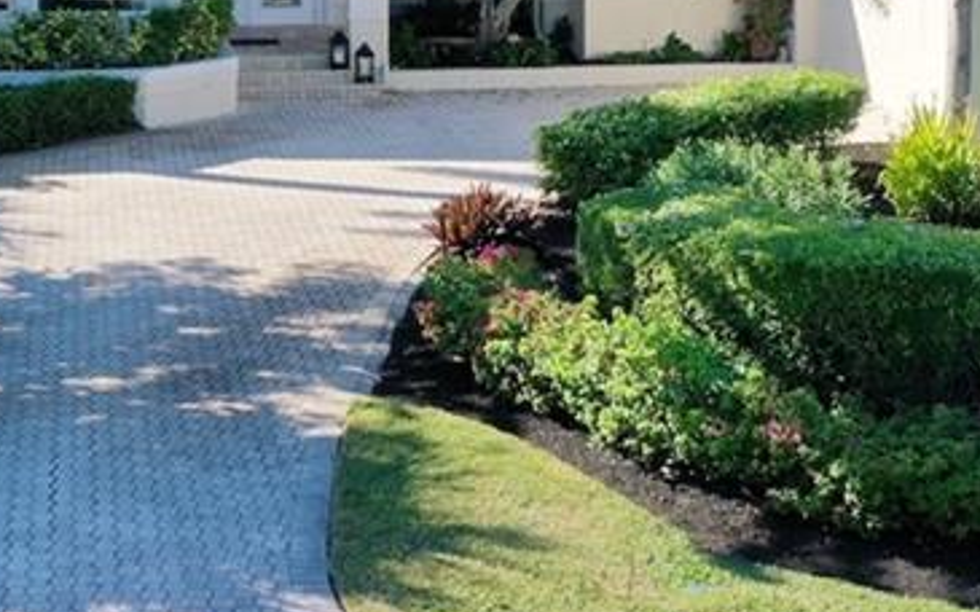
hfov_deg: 25.7
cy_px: -150
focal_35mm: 80
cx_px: 346
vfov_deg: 15.6
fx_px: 2136
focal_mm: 10.26
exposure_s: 1/320
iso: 100
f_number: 5
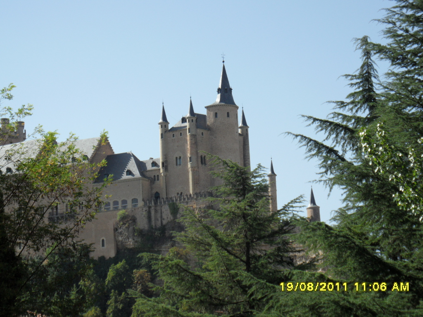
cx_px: 212
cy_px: 158
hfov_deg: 19.6
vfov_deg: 14.8
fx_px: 1222
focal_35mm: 100
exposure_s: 1/500
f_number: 4.4
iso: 80
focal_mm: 16.3
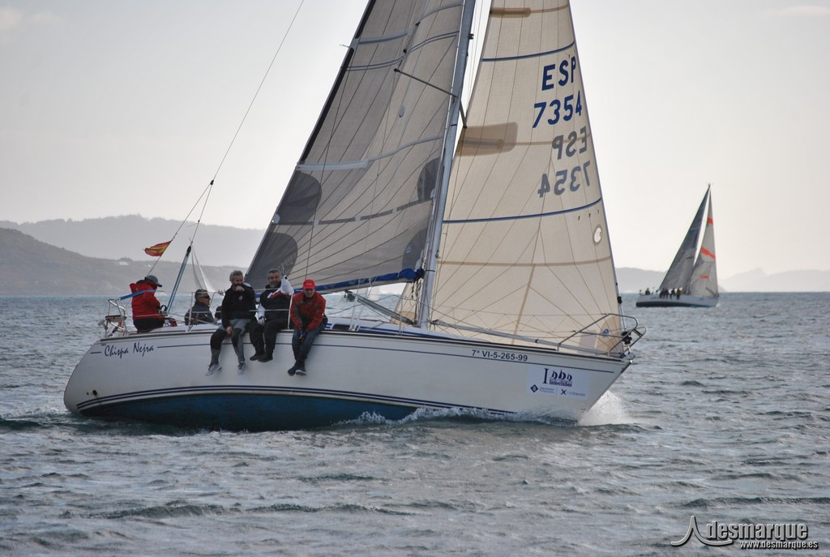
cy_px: 278
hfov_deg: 8.6
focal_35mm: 240
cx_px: 415
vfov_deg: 5.8
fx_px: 5544
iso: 200
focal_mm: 160
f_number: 5.3
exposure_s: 1/1000
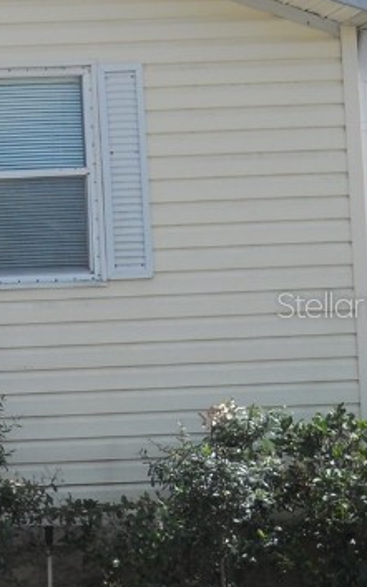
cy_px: 304
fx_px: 2014
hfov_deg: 9.6
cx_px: -417
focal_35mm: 126
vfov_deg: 16.6
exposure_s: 1/800
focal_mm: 7.3
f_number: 3.2
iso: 80
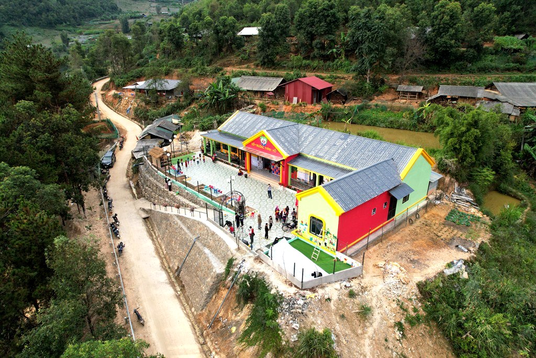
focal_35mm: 22
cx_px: 268
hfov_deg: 78.6
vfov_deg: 57.2
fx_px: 328
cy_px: 179
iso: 100
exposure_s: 1/400
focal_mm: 8.38
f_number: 2.4
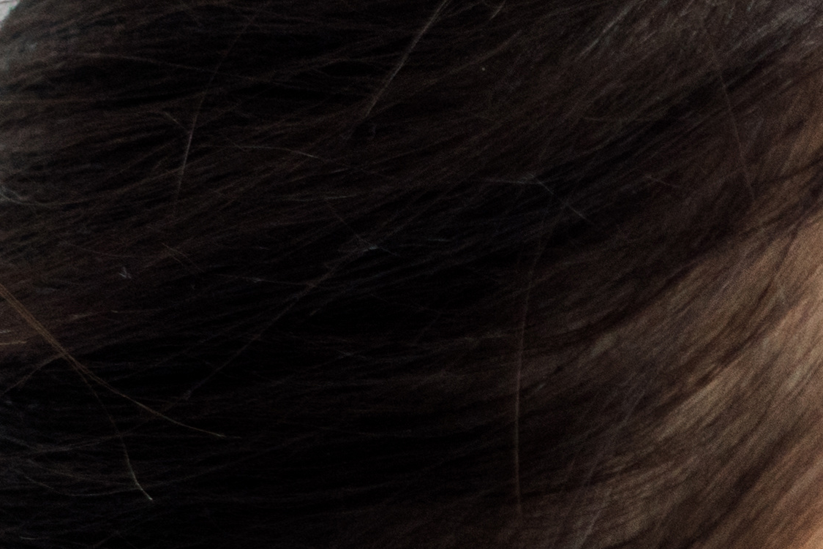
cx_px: 1833
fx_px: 7478
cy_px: 1170
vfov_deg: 4.1
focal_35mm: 327
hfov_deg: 6.1
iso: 100
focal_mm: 50
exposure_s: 1/1000
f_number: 2
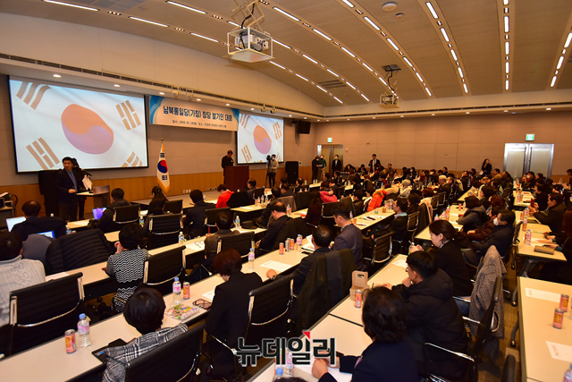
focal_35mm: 20
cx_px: 286
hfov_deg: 84.0
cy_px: 191
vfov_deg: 62.0
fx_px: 318
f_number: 4
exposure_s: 1/250
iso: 1600
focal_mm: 20
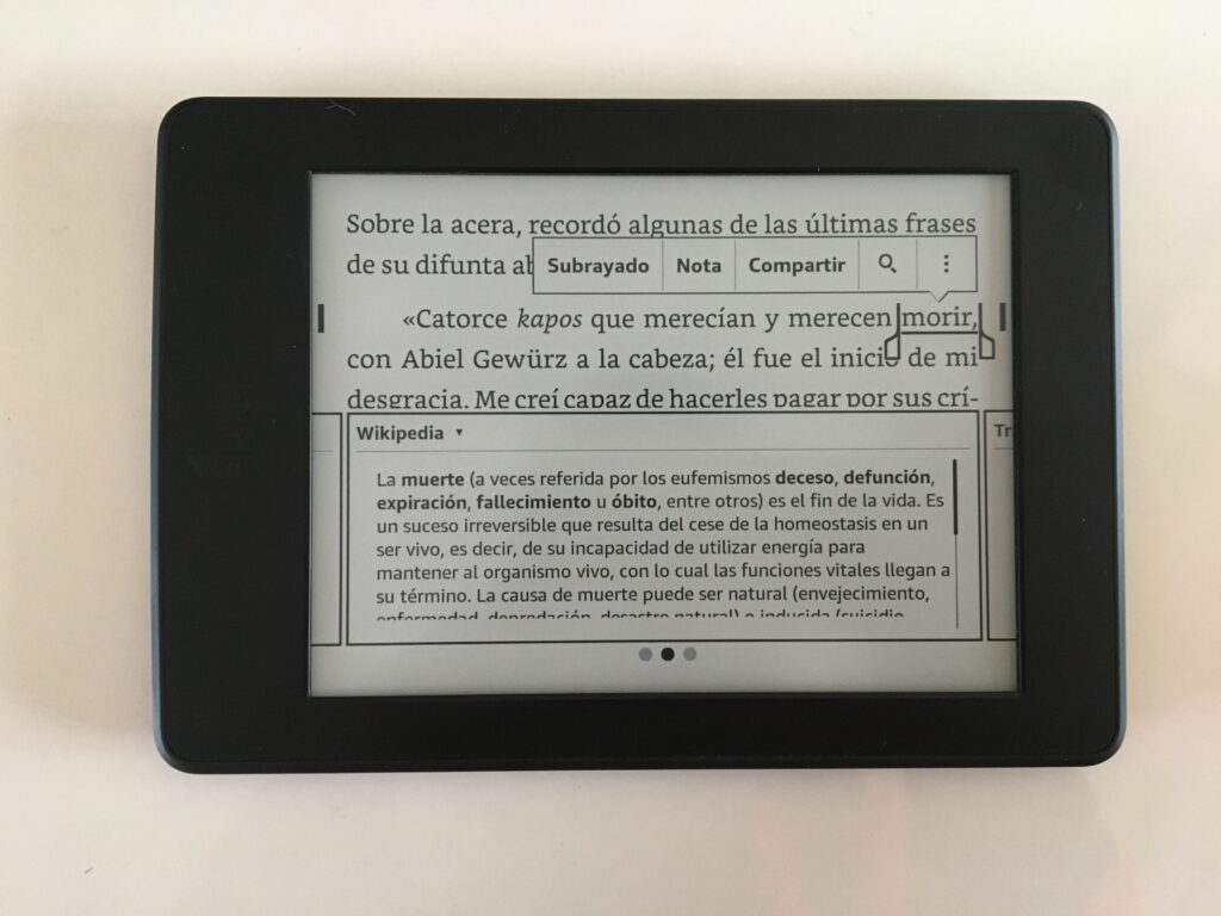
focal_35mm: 29
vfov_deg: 48.2
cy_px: 458
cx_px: 610
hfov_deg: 61.7
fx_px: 1023
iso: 200
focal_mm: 4.15
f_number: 2.2
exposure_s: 1/20
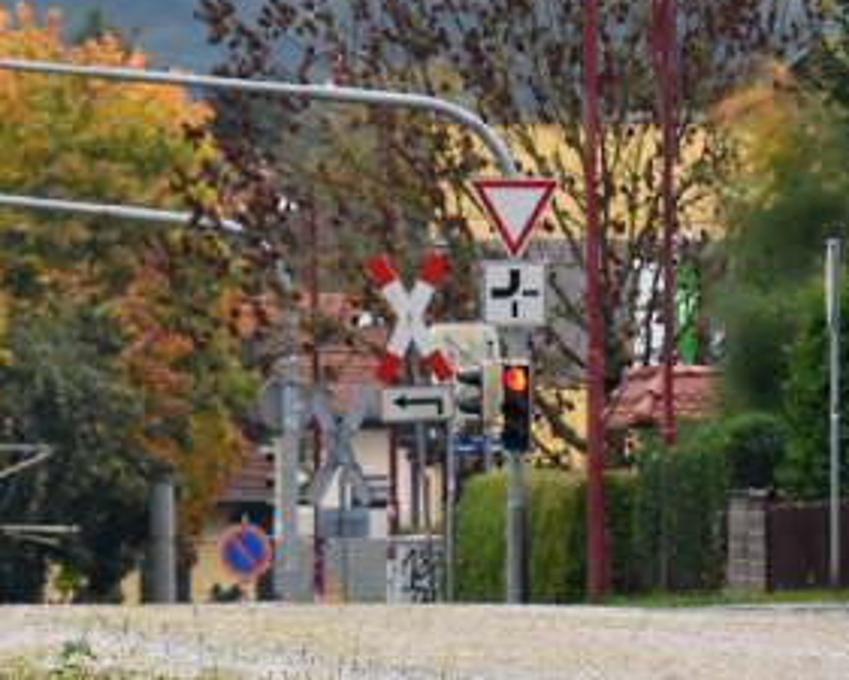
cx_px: -598
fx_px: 27000
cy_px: -210
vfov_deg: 1.4
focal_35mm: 1074
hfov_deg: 1.8
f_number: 5.3
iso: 800
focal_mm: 165
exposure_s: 1/500
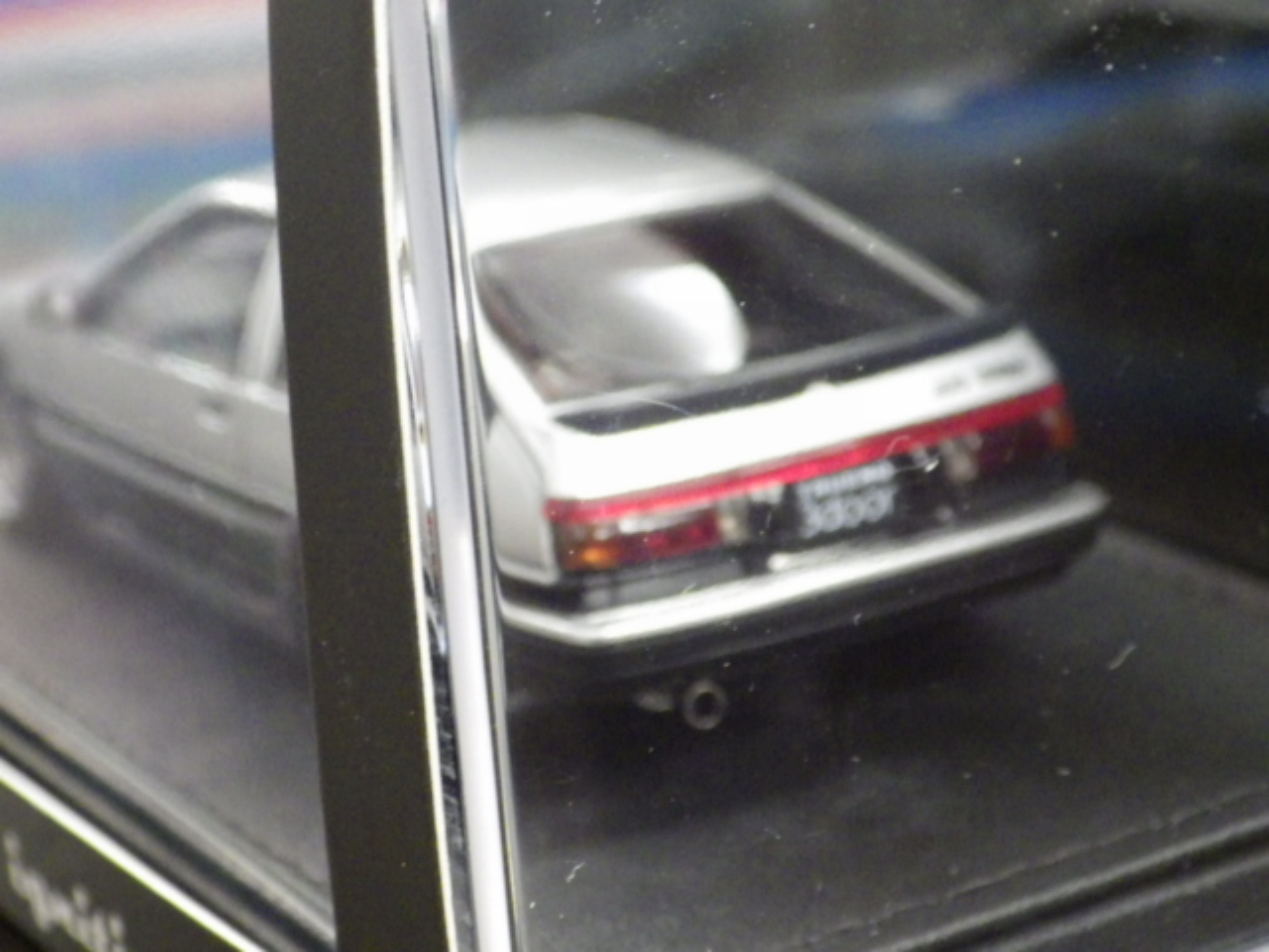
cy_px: 476
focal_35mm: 103
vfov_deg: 14.4
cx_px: 634
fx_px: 3776
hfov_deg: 19.1
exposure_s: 1/20
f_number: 4.6
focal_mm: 18.4
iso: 1600
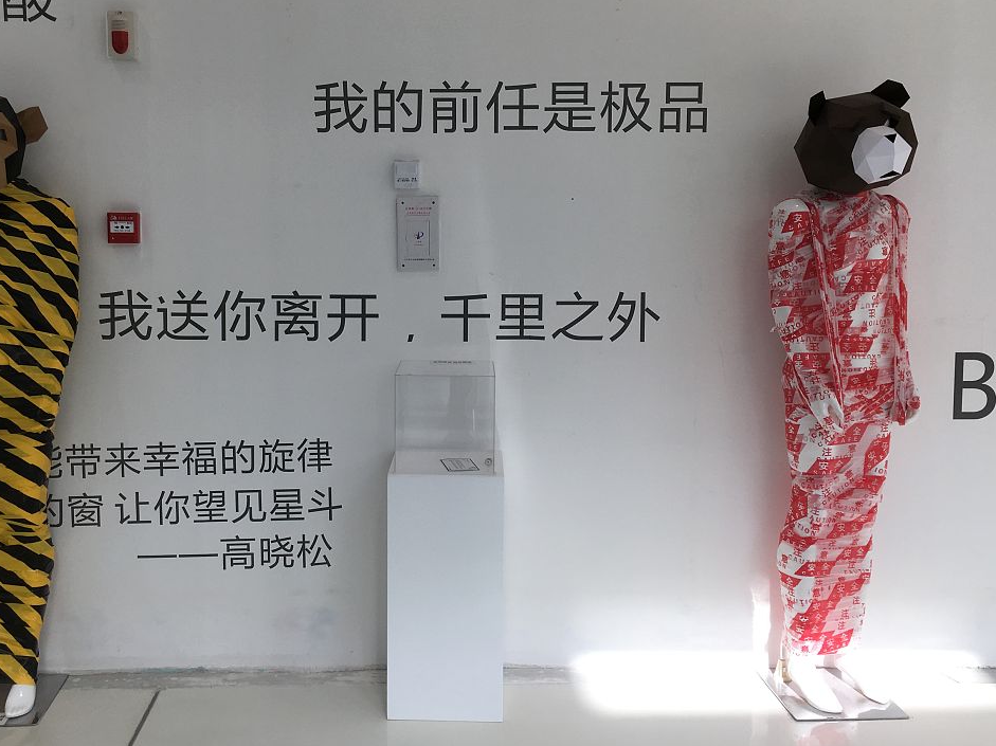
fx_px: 1064
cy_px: 302
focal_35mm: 37
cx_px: 438
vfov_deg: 38.5
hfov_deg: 50.0
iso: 25
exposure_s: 1/111
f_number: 2.2
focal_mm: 4.15
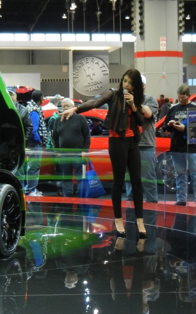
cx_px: 99
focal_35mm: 72
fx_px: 616
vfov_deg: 28.5
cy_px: 114
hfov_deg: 18.1
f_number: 3.7
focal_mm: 7.1
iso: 400
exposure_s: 1/37.2
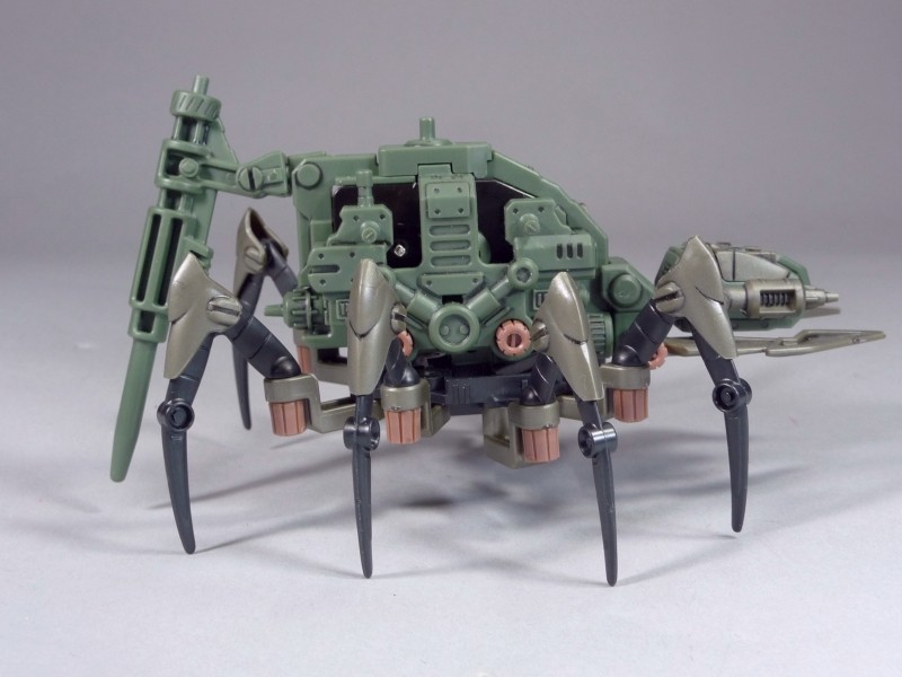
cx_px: 451
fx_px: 1355
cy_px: 338
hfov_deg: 36.8
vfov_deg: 28.0
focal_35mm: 52
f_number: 5.6
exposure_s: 1/20
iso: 200
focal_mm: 11.1
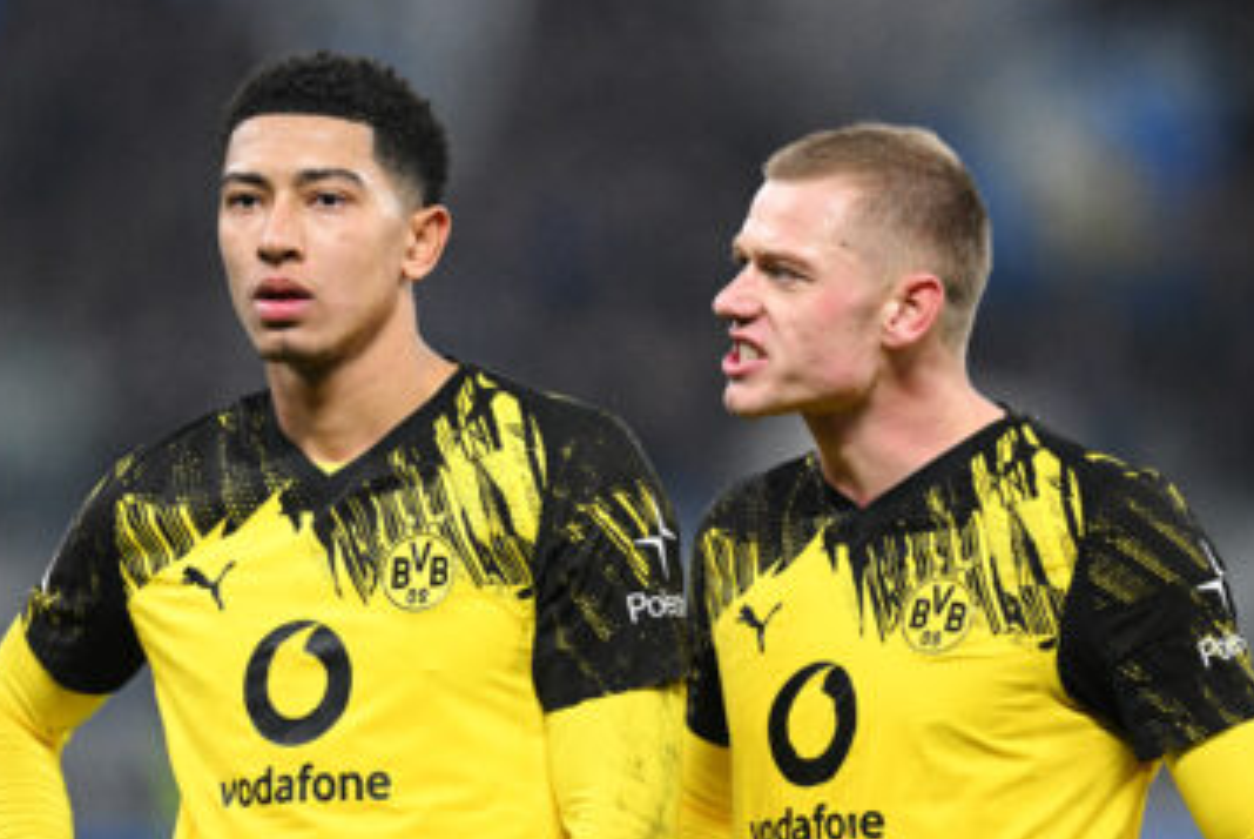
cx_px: 550
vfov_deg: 1.9
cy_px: 486
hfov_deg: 2.9
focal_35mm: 707
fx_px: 24647
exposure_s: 1/2000
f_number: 2.8
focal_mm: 400
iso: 3200
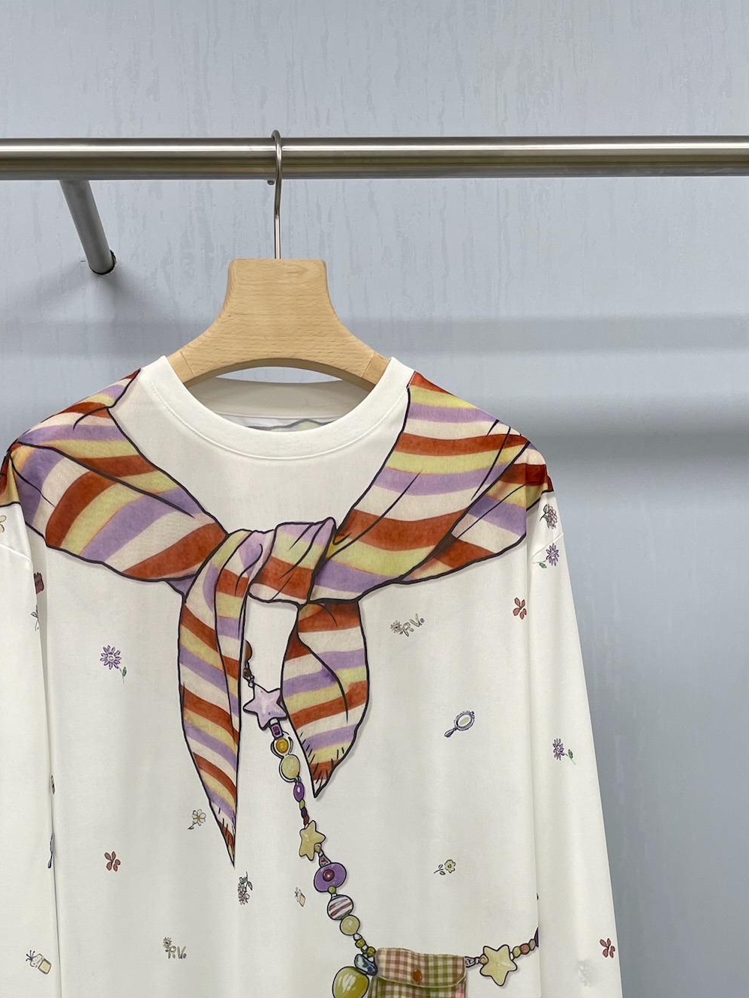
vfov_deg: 45.1
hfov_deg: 35.8
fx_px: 1154
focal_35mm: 40
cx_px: 296
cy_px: 754
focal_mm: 4.2
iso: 40
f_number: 1.6
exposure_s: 1/100
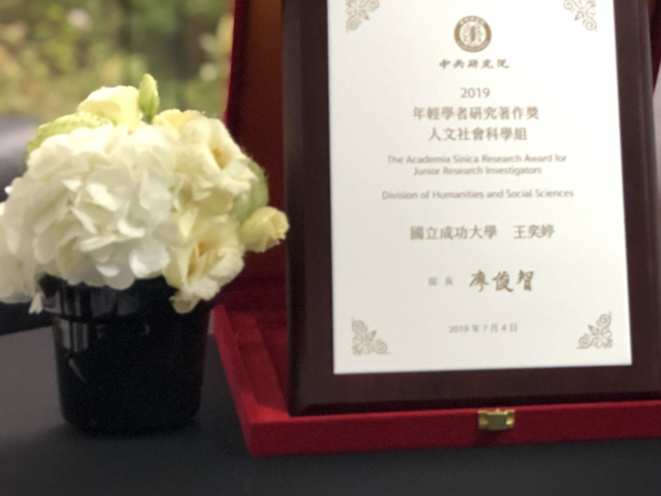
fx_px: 2597
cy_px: -47
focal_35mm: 136
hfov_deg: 14.2
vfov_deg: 10.8
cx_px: 712
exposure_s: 1/30
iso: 160
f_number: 2.8
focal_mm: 6.6
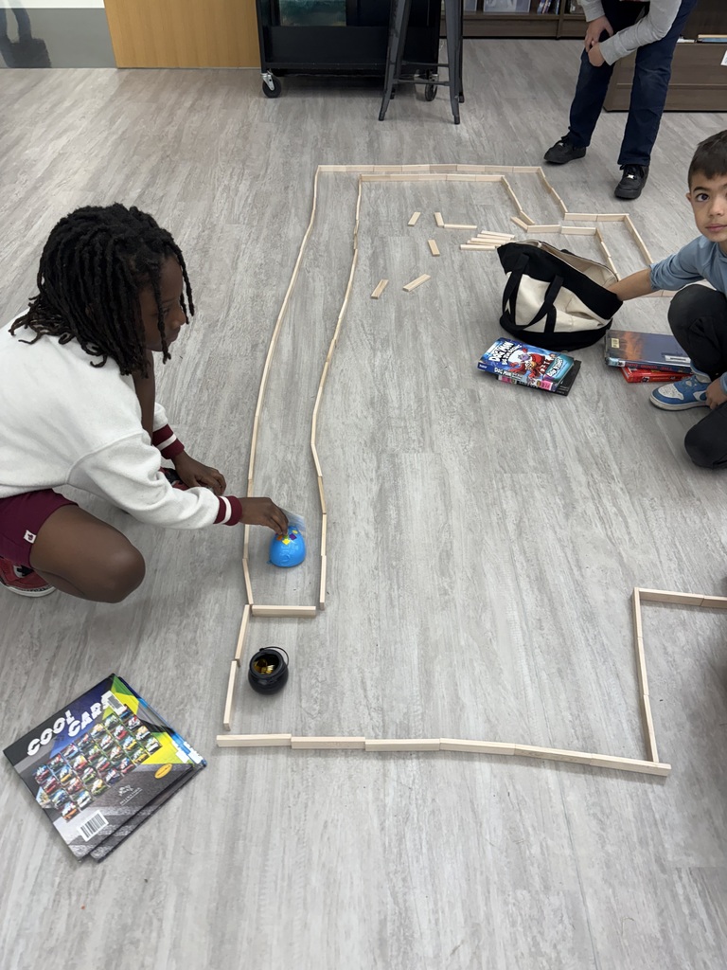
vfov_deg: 67.3
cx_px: 364
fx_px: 728
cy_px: 485
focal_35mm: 26
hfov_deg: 53.1
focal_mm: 5.96
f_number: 1.6
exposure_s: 1/120
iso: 80
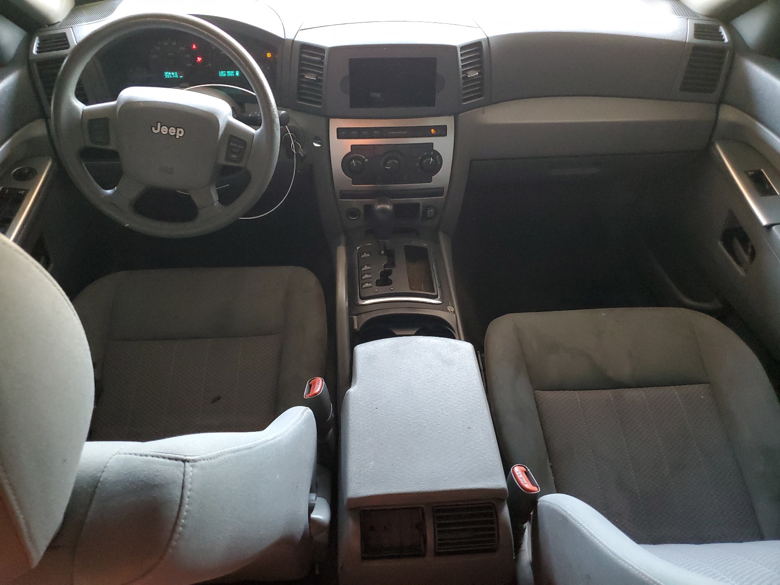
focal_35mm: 26
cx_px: 390
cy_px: 292
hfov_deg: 67.3
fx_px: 586
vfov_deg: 53.1
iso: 397
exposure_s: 1/60.2
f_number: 1.5
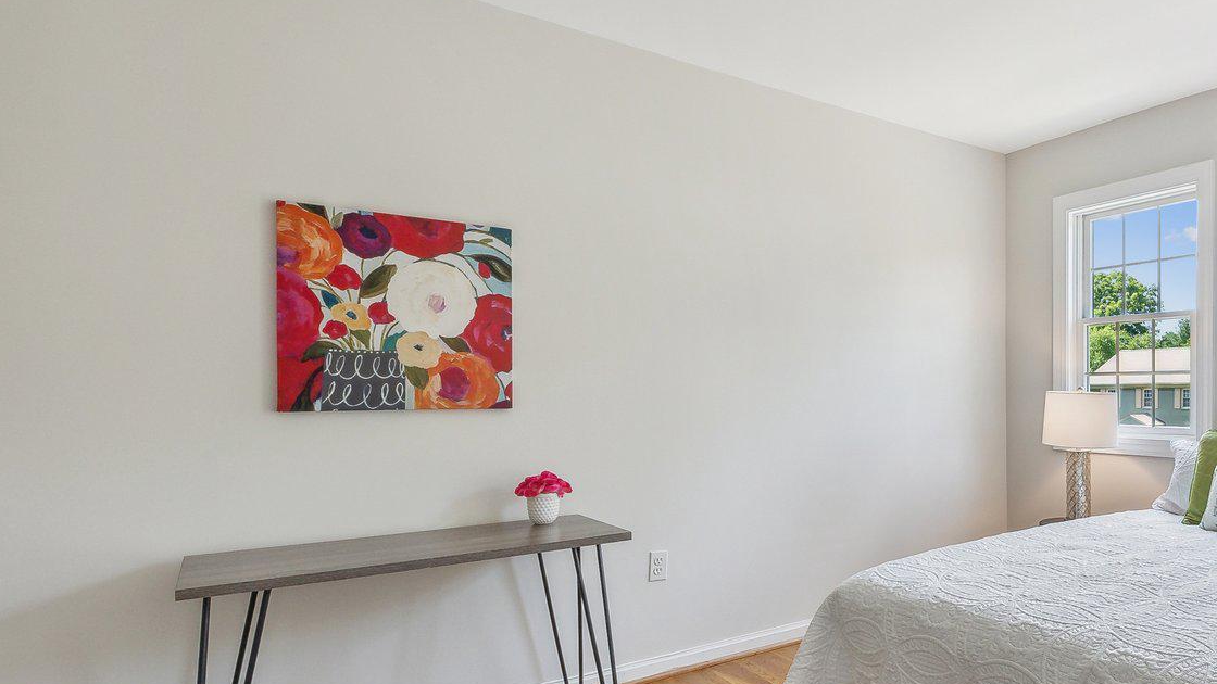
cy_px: 399
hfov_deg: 72.5
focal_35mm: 23
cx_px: 930
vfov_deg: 49.3
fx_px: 742
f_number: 7.1
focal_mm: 12
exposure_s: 1/80
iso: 640
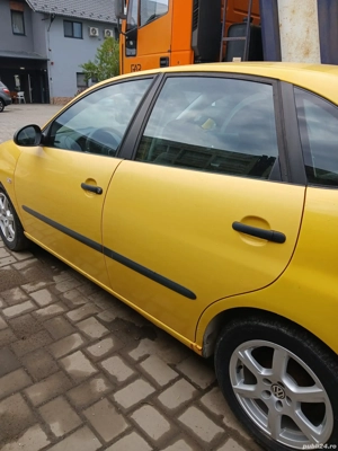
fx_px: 338
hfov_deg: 53.1
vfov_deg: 67.3
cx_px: 169
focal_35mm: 26
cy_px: 226
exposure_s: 1/100
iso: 25
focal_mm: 3.98
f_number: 1.8
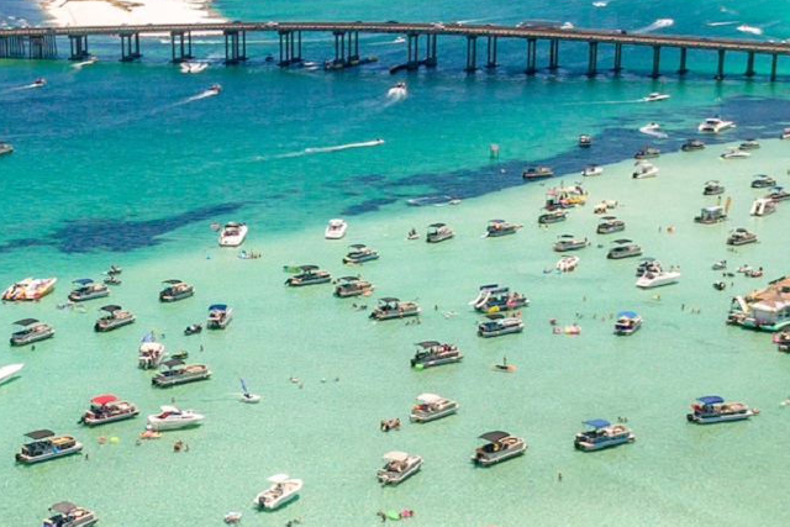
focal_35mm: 60
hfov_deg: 32.9
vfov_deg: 22.0
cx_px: 562
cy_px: 496
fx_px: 1317
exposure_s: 1/640
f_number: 2.8
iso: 100
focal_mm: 3.61
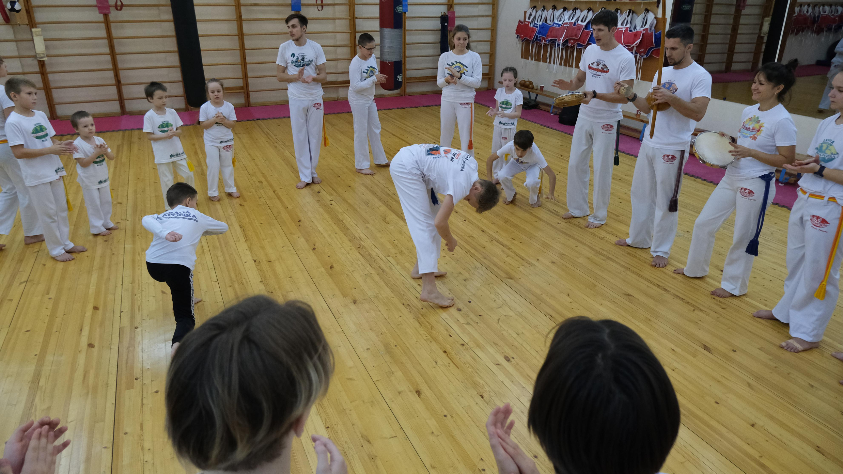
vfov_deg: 44.3
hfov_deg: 71.9
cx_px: 409
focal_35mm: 26
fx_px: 581
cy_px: 207
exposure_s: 1/320
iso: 2500
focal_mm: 16.1
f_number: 3.6
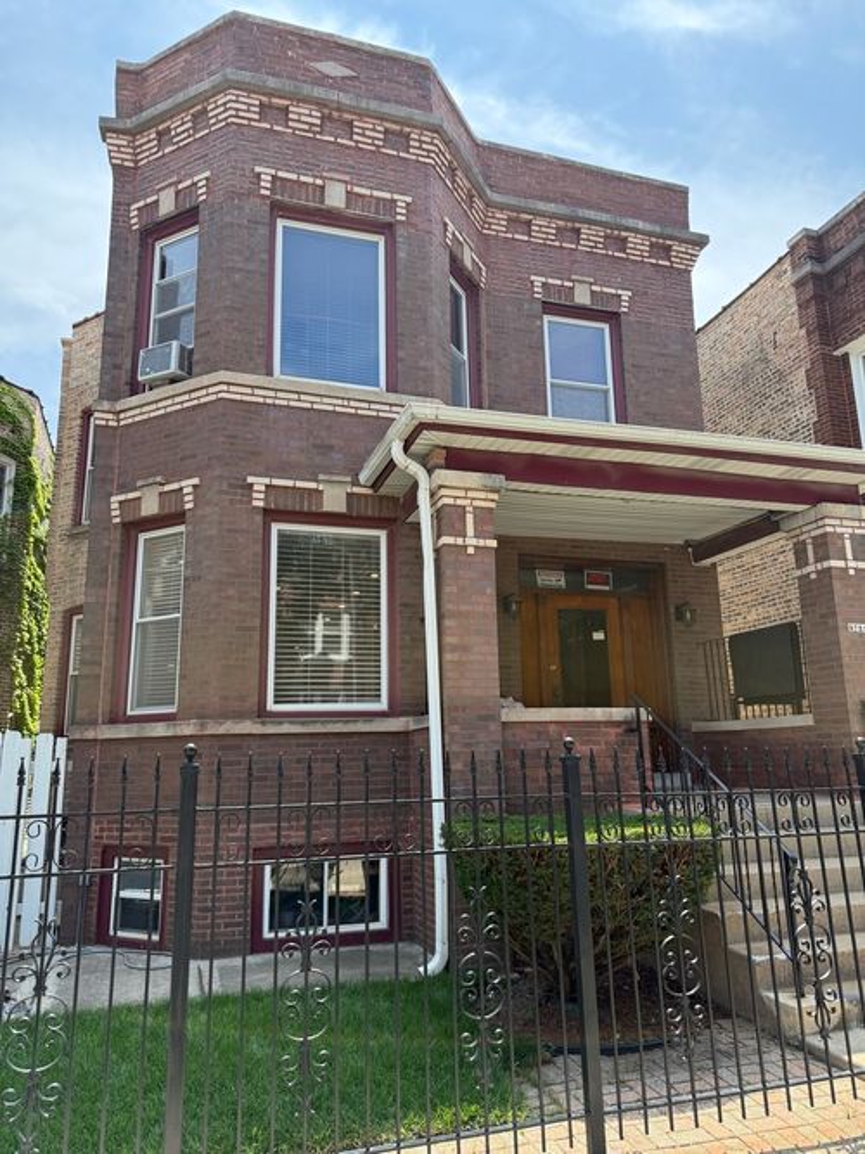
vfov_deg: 71.6
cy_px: 577
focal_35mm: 24
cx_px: 432
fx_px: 800
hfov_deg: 56.8
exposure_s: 1/1770
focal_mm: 6.76
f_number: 1.78
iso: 100
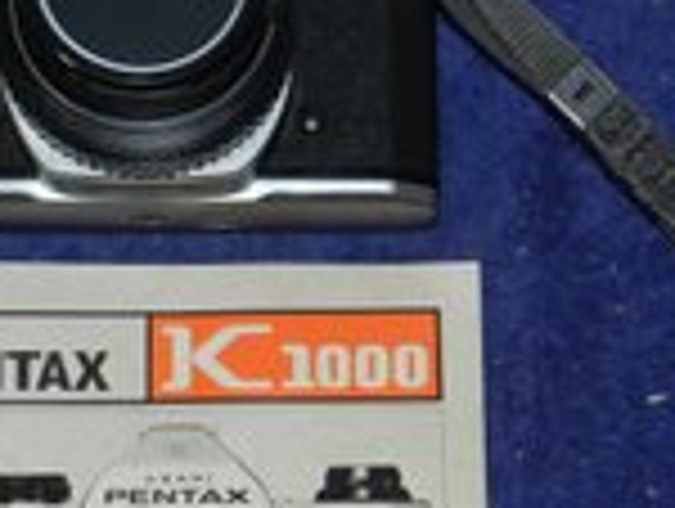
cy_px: 254
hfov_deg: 16.2
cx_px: 272
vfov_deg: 12.3
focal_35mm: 121
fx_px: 2363
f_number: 4.4
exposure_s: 1/30
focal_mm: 9.4
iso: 200
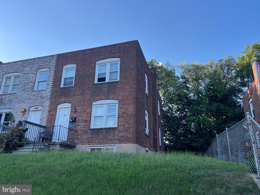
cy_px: 98
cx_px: 130
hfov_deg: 67.3
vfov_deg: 53.1
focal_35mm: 26
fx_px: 195
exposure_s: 1/924
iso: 50
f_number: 1.5
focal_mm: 5.7
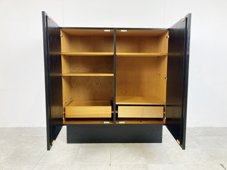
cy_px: 85
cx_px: 114
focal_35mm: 28
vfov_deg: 49.7
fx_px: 184
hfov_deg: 63.4
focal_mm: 3.99
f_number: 1.8
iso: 40
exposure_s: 1/50
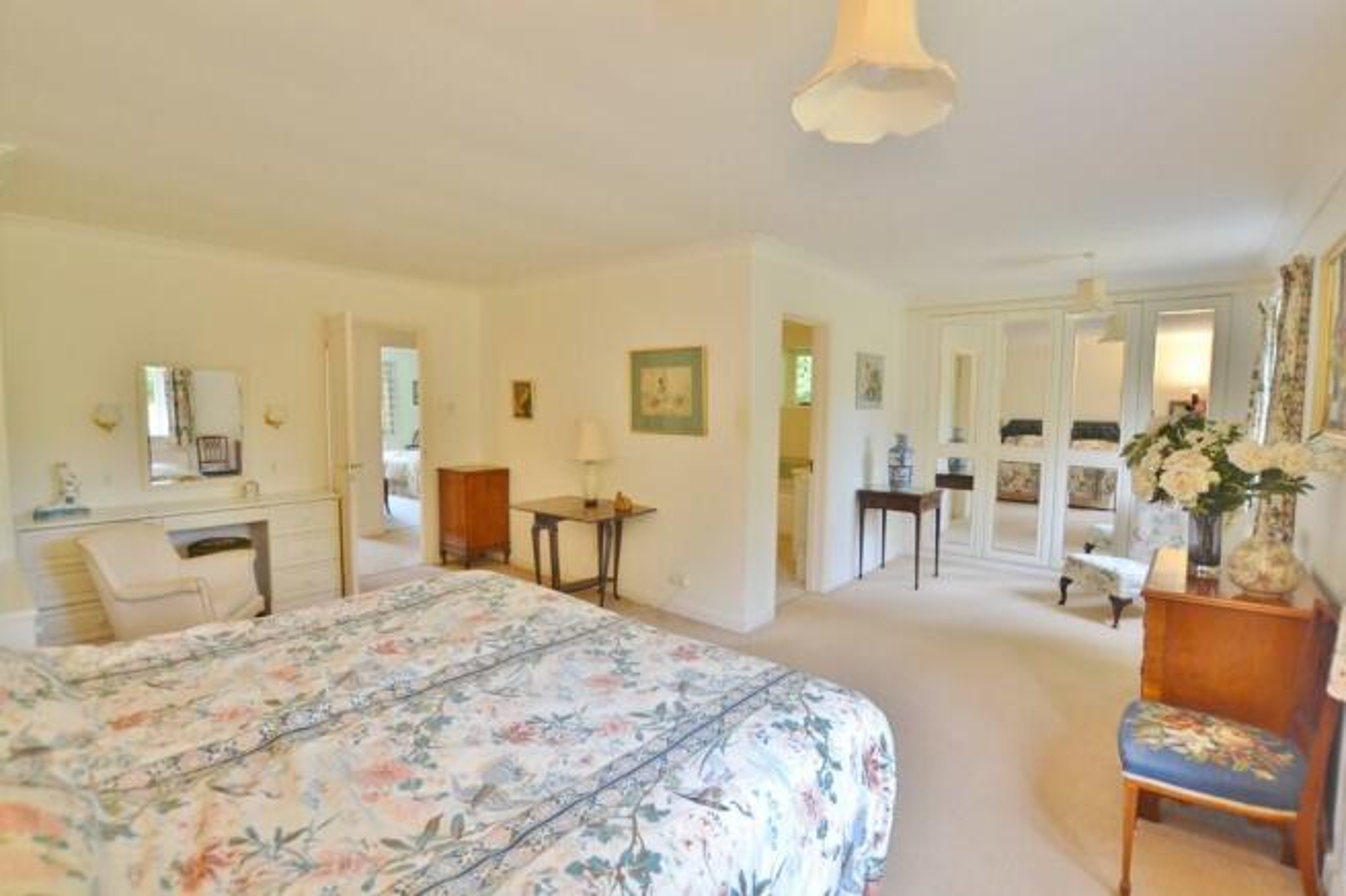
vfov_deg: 77.3
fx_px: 561
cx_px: 673
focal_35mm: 15
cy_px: 448
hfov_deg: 100.4
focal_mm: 10
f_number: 4
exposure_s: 1/60
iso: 400
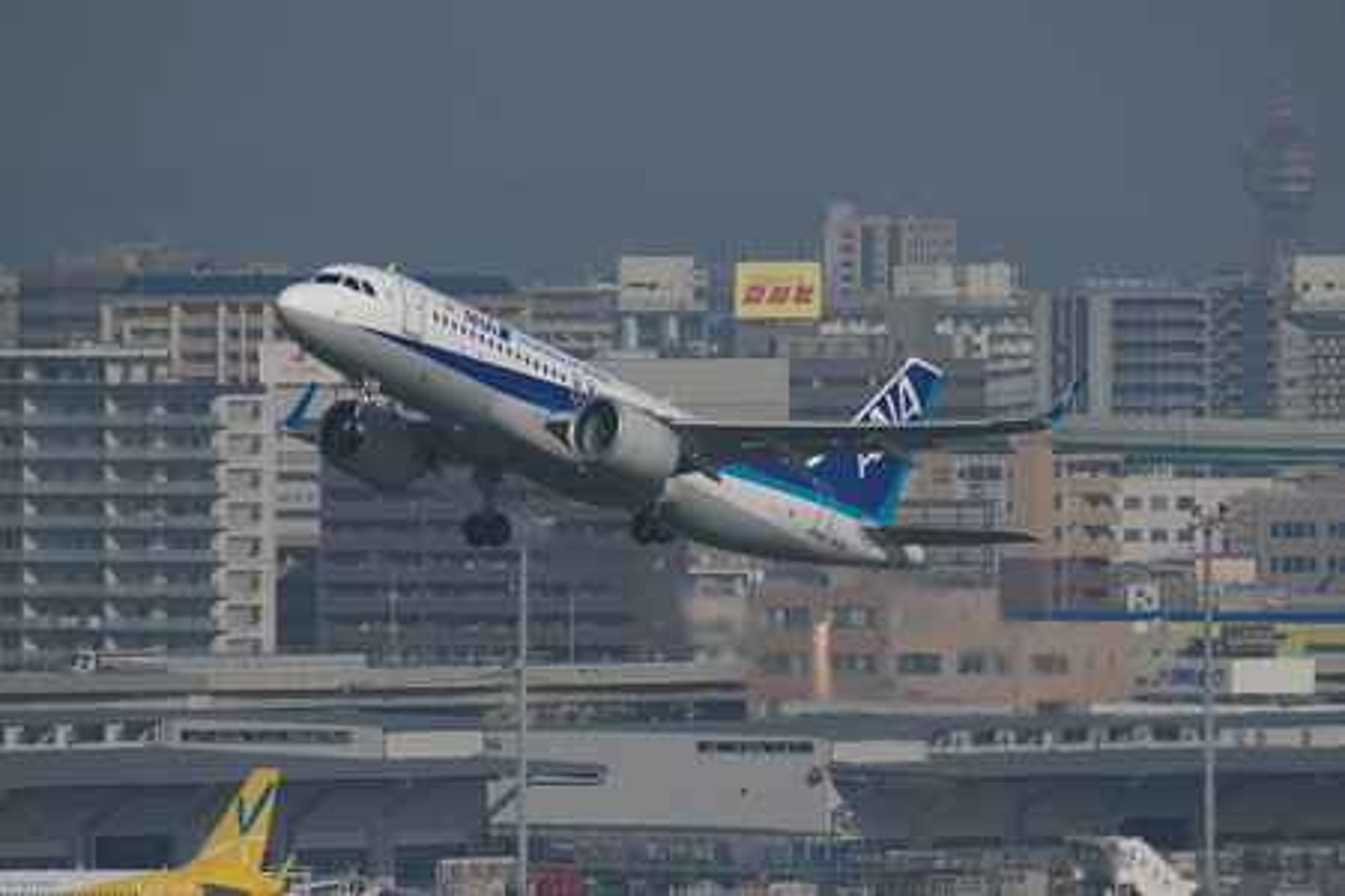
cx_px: 672
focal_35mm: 750
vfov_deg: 1.8
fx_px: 28019
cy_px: 448
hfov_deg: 2.7
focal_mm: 500
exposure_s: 1/4000
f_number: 8
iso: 320
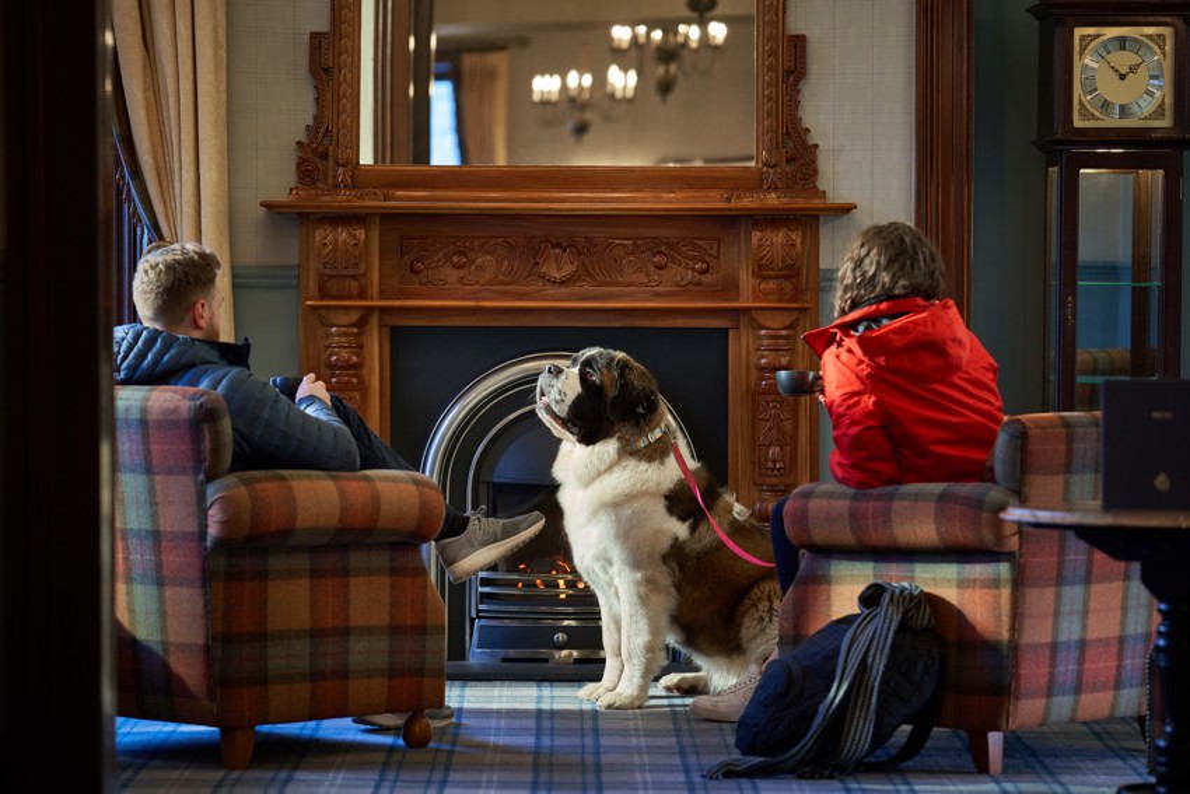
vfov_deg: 11.1
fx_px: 4066
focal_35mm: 123
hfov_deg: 16.6
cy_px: 397
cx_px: 595
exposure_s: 1/30
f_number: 3.5
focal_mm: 123
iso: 400
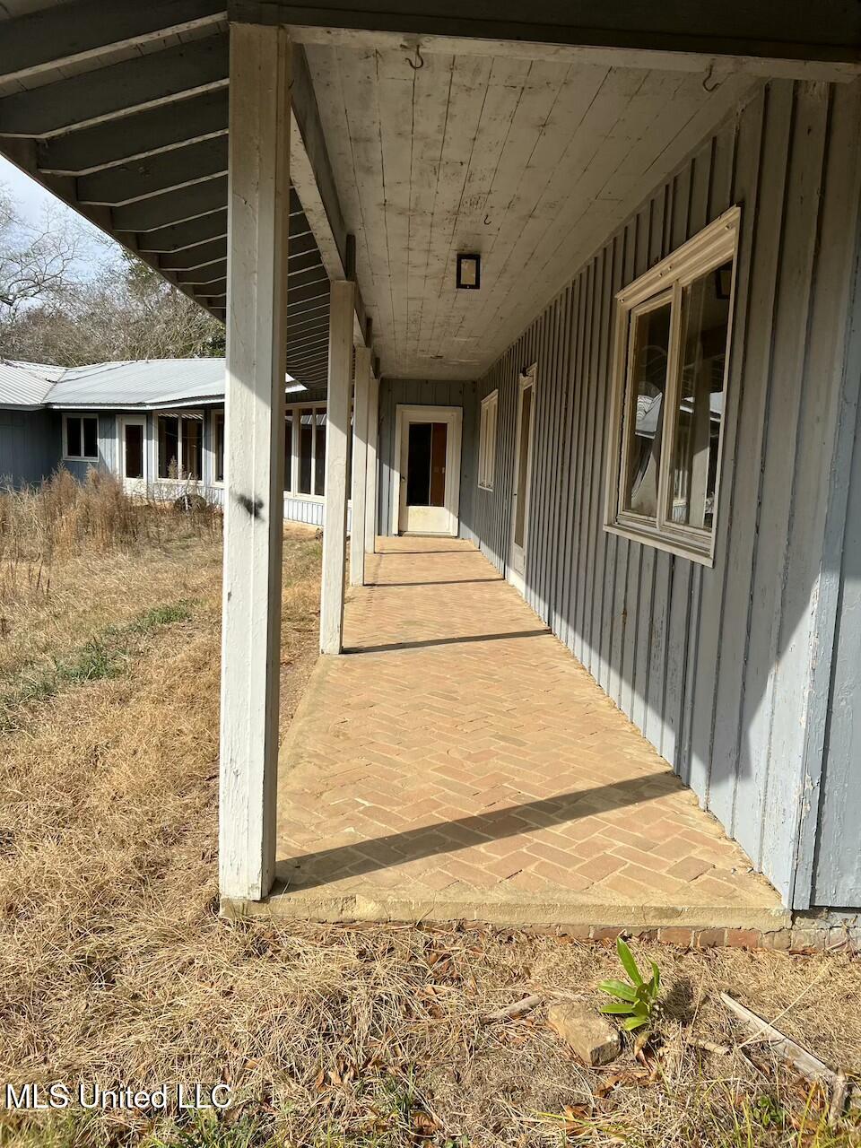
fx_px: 862
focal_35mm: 26
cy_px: 574
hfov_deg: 53.1
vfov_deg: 67.3
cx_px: 430
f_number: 1.5
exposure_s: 1/2123
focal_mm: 5.7
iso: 50
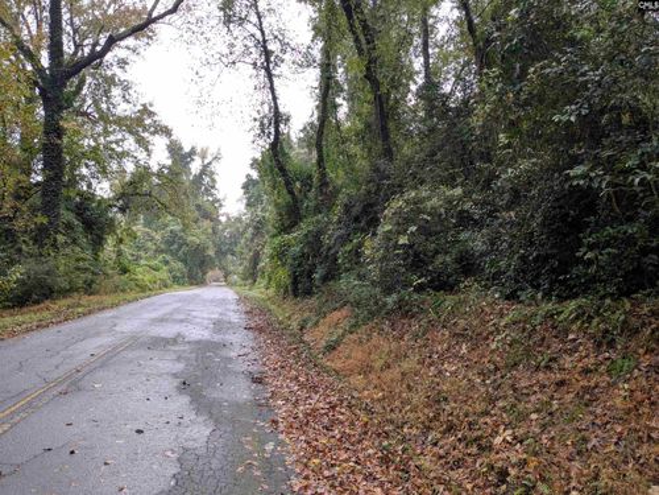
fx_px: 514
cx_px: 330
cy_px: 248
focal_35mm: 27
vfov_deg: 51.4
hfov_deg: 65.3
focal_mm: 4.38
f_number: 1.73
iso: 46
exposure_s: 1/205
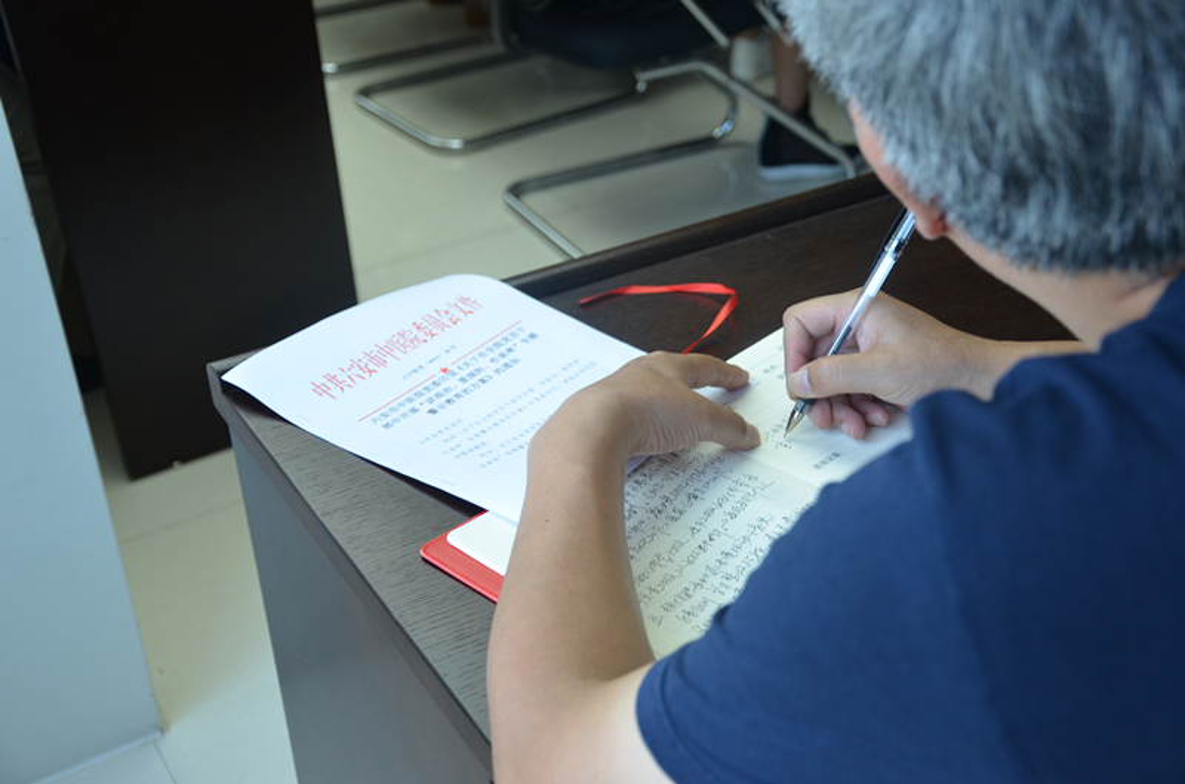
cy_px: 392
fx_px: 1576
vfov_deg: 27.9
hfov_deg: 41.2
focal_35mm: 48
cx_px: 592
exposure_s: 1/60
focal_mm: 32
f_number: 4.2
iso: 560
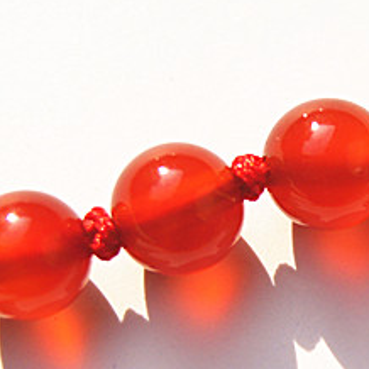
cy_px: 251
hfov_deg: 6.8
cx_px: 379
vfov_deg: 6.8
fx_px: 3094
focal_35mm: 257
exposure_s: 1/1000
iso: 200
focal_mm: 55
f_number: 8
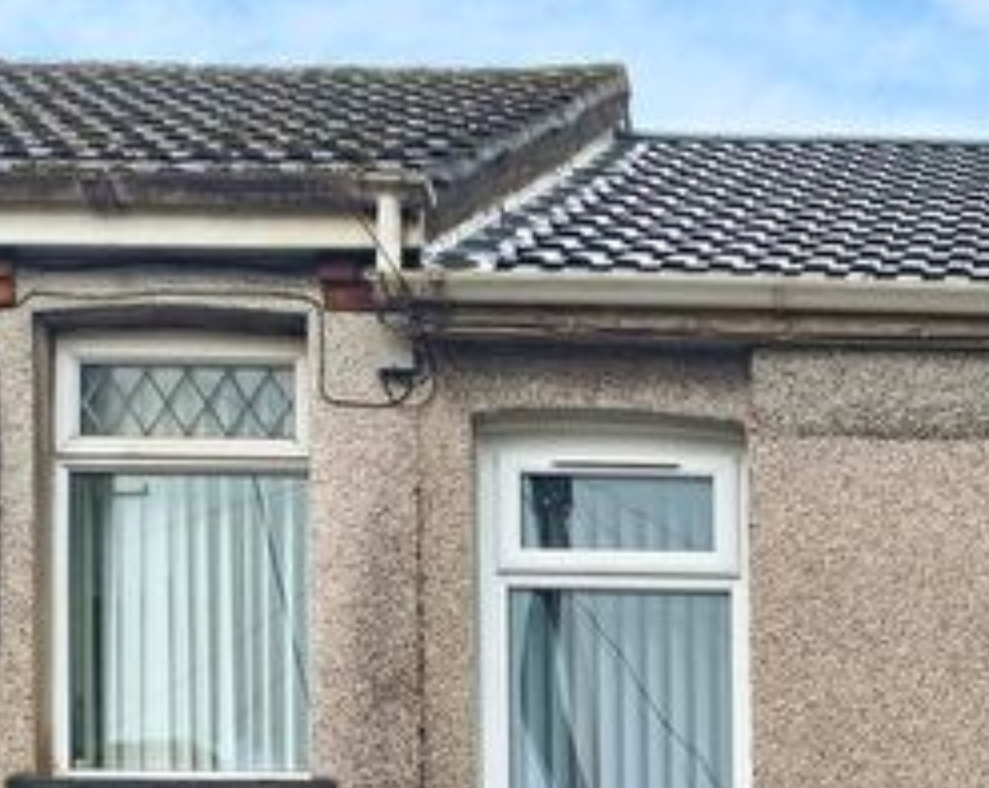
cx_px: 1093
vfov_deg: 20.5
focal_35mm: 72
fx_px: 2105
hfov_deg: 24.6
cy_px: 814
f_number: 1.8
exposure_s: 1/544
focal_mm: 4.25
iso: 32
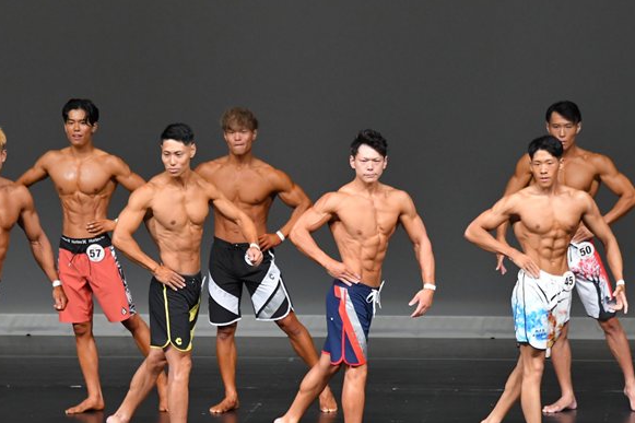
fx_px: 5290
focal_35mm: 300
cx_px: 273
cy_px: 254
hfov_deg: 6.9
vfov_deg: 4.6
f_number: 5.6
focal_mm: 150
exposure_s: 1/400
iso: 4000
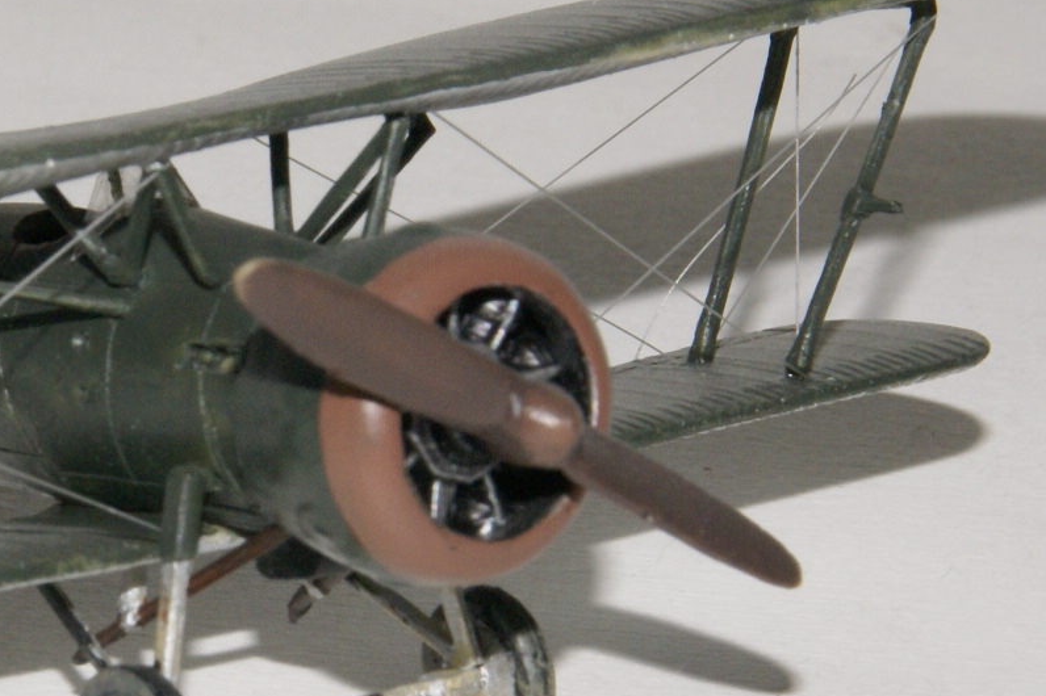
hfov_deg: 5.7
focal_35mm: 362
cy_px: 369
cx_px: 79
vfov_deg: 3.8
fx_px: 10513
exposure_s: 1/125
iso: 400
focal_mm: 100
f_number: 22
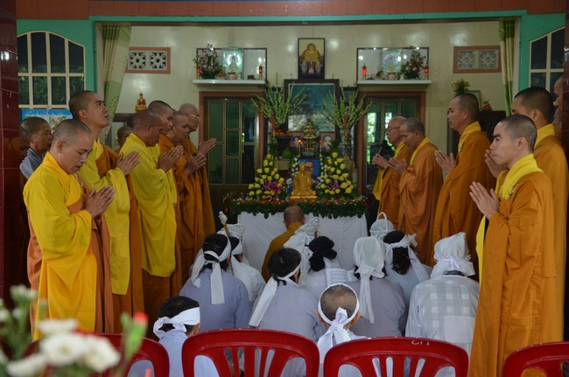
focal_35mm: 52
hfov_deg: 37.9
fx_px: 828
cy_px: 188
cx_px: 284
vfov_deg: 25.7
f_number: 4.5
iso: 640
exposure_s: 1/60
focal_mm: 35
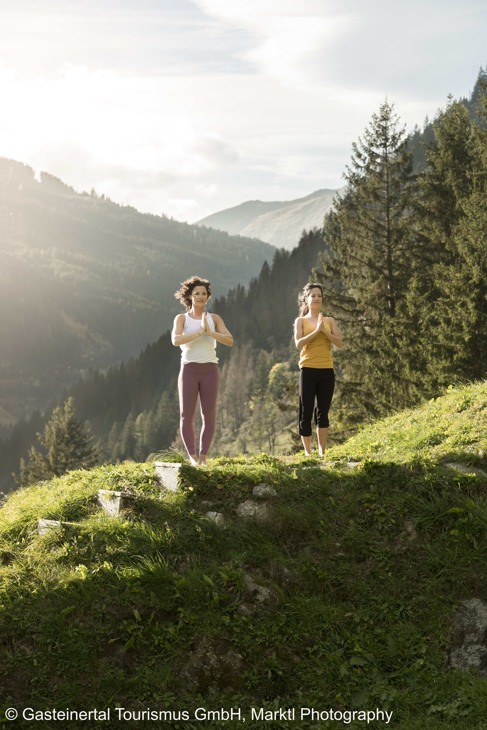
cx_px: 244
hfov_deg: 11.8
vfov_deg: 17.6
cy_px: 365
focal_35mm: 116
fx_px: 2354
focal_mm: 116
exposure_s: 1/800
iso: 640
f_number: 7.1
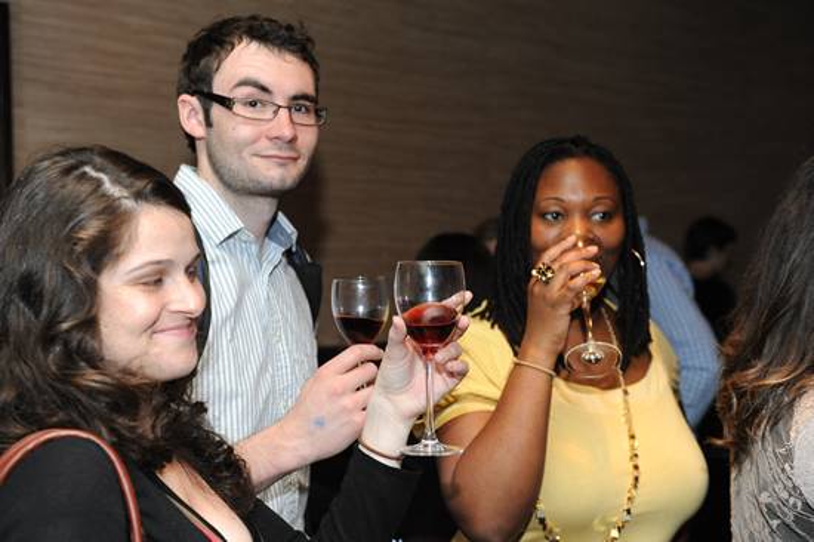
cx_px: 407
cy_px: 271
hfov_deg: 41.1
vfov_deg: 28.0
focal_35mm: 48
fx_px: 1085
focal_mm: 48
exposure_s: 1/160
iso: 2500
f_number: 4
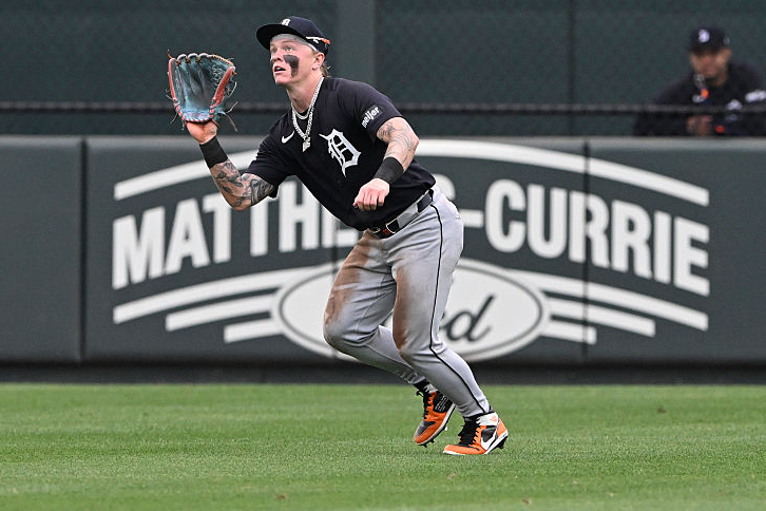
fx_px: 12000
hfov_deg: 3.7
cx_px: 369
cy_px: 238
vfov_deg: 2.4
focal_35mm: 564
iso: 2000
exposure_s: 1/2000
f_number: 4
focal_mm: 400
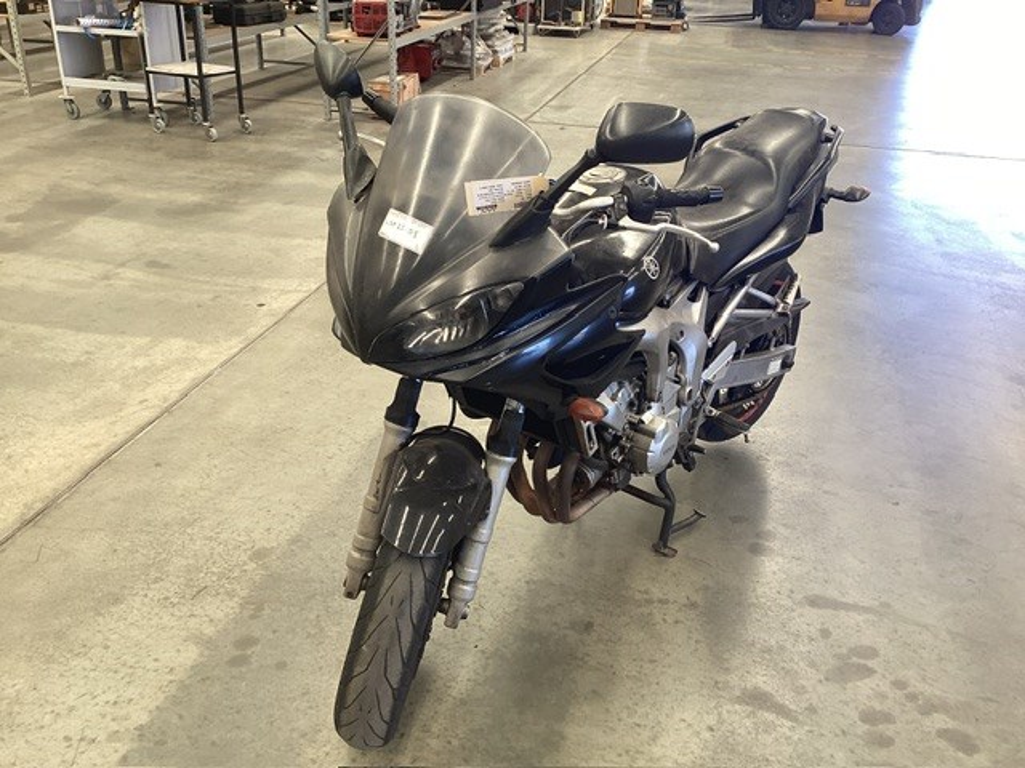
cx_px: 512
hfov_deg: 58.4
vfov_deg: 45.4
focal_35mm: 31
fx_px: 918
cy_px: 384
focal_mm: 3.3
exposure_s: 1/60
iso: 64
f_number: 2.4
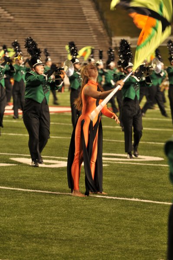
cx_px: 86
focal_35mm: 165
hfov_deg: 8.3
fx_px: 1191
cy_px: 130
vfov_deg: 12.5
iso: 250
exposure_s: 1/60
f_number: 2.8
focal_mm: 110
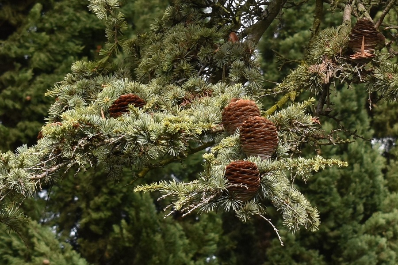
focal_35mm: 82
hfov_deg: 24.6
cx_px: 199
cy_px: 132
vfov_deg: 16.6
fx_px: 912
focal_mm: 55
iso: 200
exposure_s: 1/250
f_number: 8
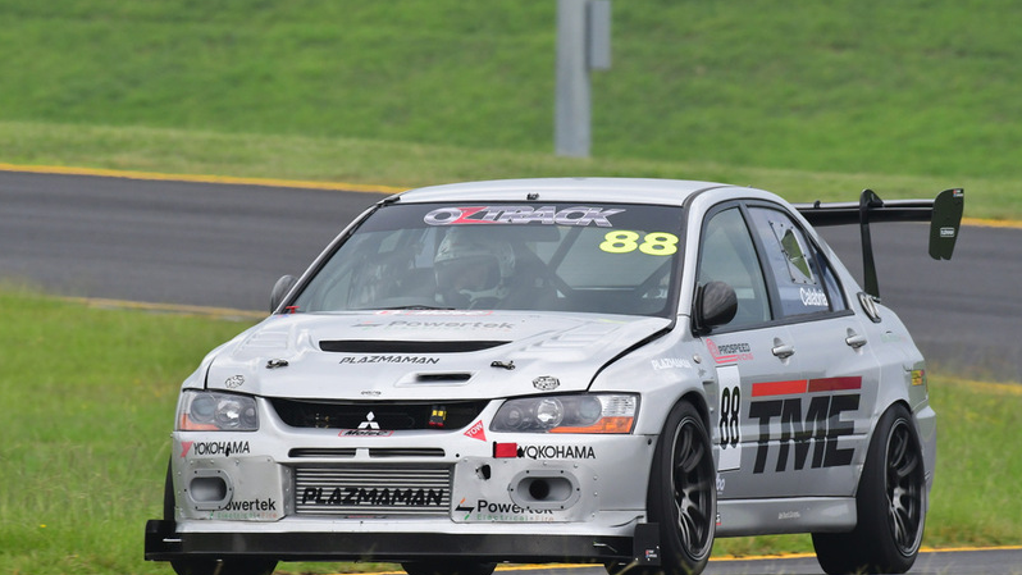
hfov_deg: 3.3
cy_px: 247
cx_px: 511
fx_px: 17941
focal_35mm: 662
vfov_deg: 1.8
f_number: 10
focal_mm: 420
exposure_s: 1/640
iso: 1000
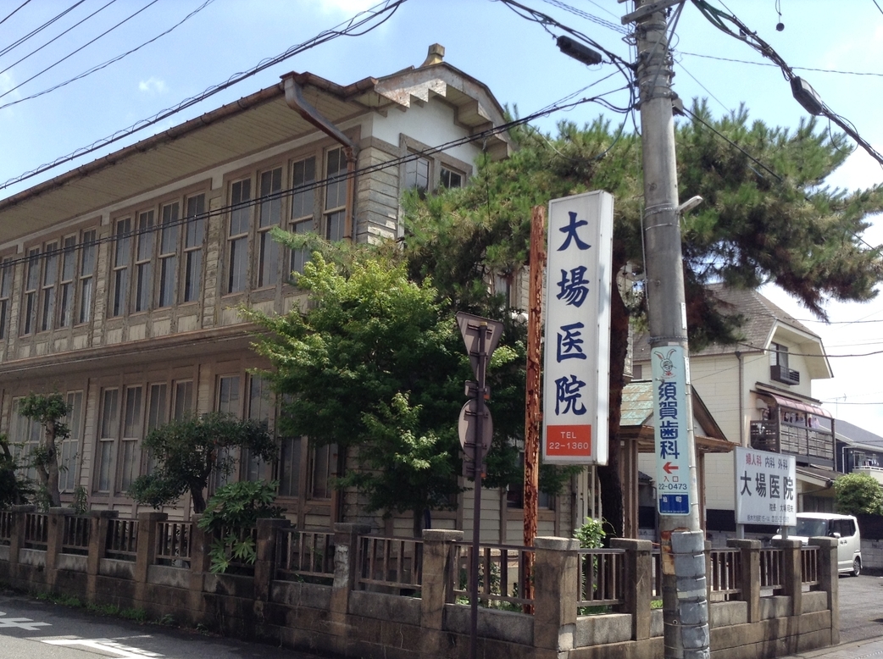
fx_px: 968
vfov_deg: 37.5
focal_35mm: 38
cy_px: 379
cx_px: 383
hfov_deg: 48.9
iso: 25
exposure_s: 1/706
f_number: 2.4
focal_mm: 3.3
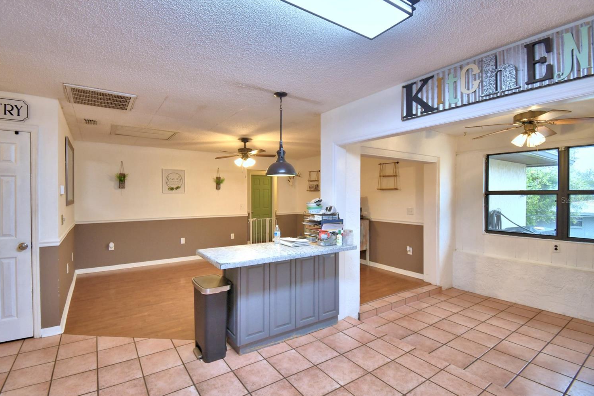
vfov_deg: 73.7
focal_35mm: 16
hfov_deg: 96.6
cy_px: 200
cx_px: 280
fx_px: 264
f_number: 4.5
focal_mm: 10
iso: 400
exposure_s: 1/50
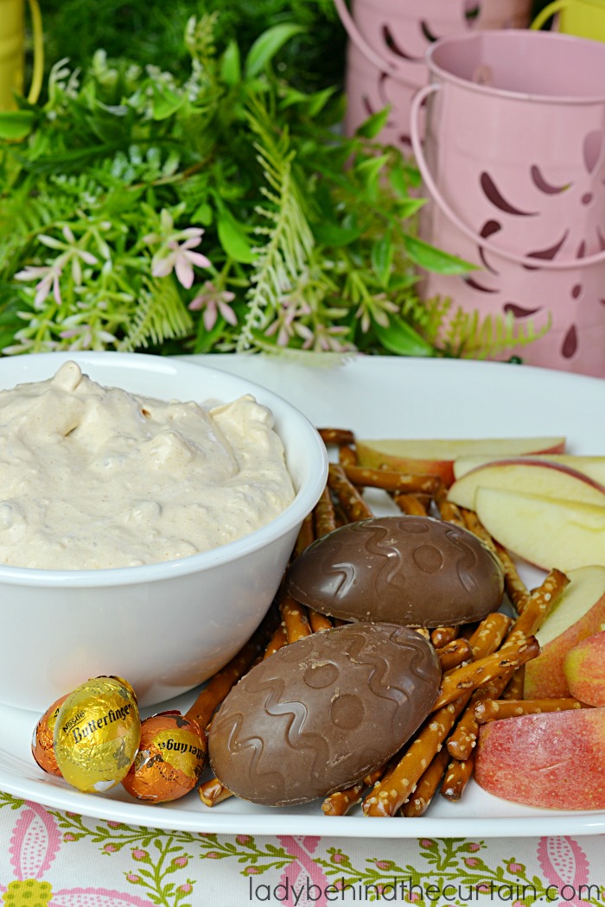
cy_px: 454
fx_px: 1890
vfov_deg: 27.0
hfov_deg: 18.2
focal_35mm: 75
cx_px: 302
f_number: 10
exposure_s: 1/13
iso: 100
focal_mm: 50
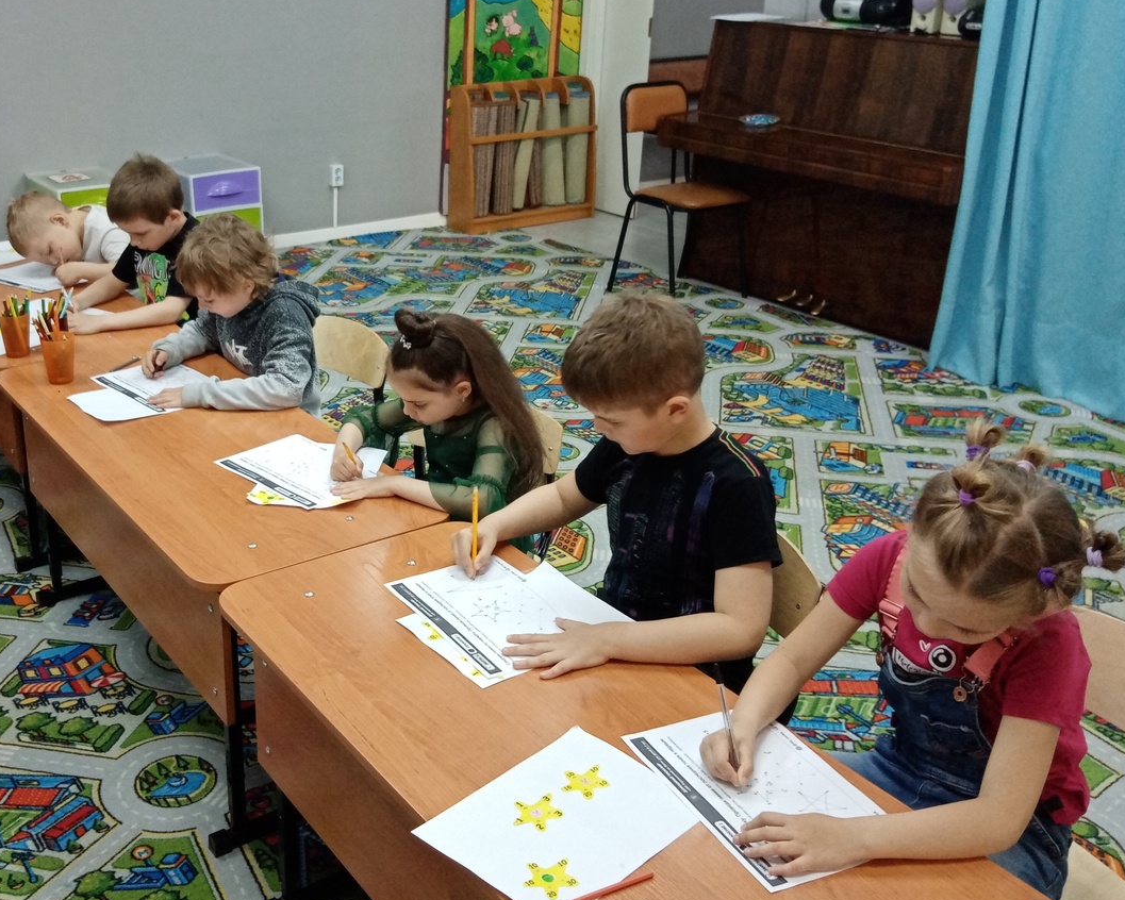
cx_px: 359
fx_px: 1199
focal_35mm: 36
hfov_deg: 49.2
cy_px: 347
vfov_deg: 40.9
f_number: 1.8
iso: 217
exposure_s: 1/33.3
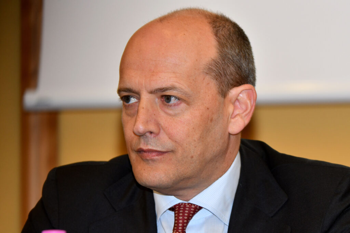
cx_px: 175
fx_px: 2917
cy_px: 116
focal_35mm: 300
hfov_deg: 6.9
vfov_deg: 4.6
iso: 800
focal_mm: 200
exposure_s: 1/60
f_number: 5.6
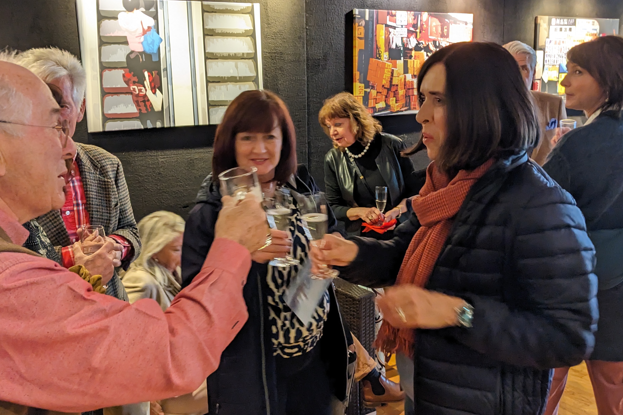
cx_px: 302
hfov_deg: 54.4
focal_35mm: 35
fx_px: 606
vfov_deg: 37.8
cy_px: 197
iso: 187
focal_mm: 4.38
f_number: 1.73
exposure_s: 1/26.6
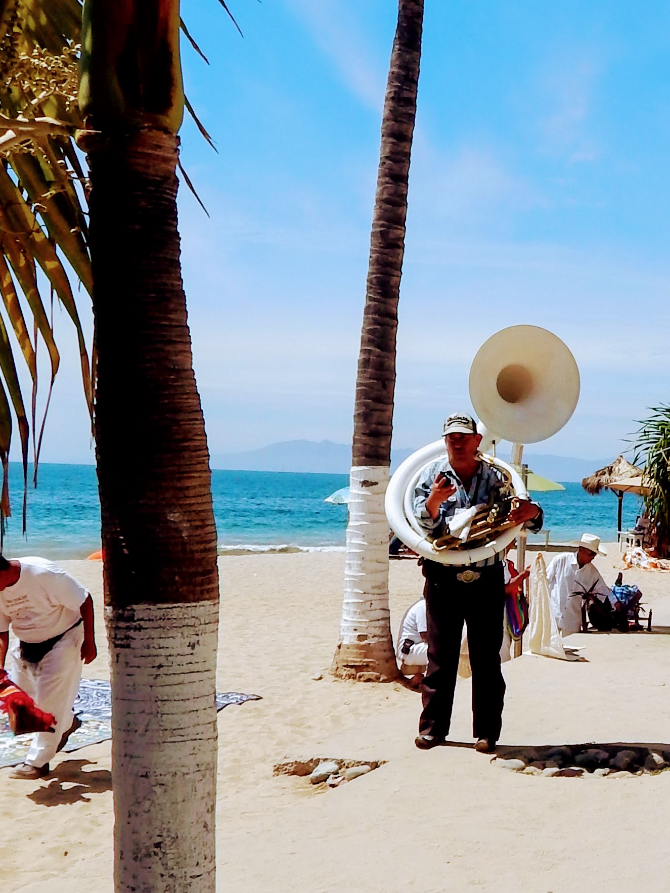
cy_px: 500
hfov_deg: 23.0
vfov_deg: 32.1
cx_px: 733
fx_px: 1548
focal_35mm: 60
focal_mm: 4
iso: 125
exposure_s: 1/640
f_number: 6
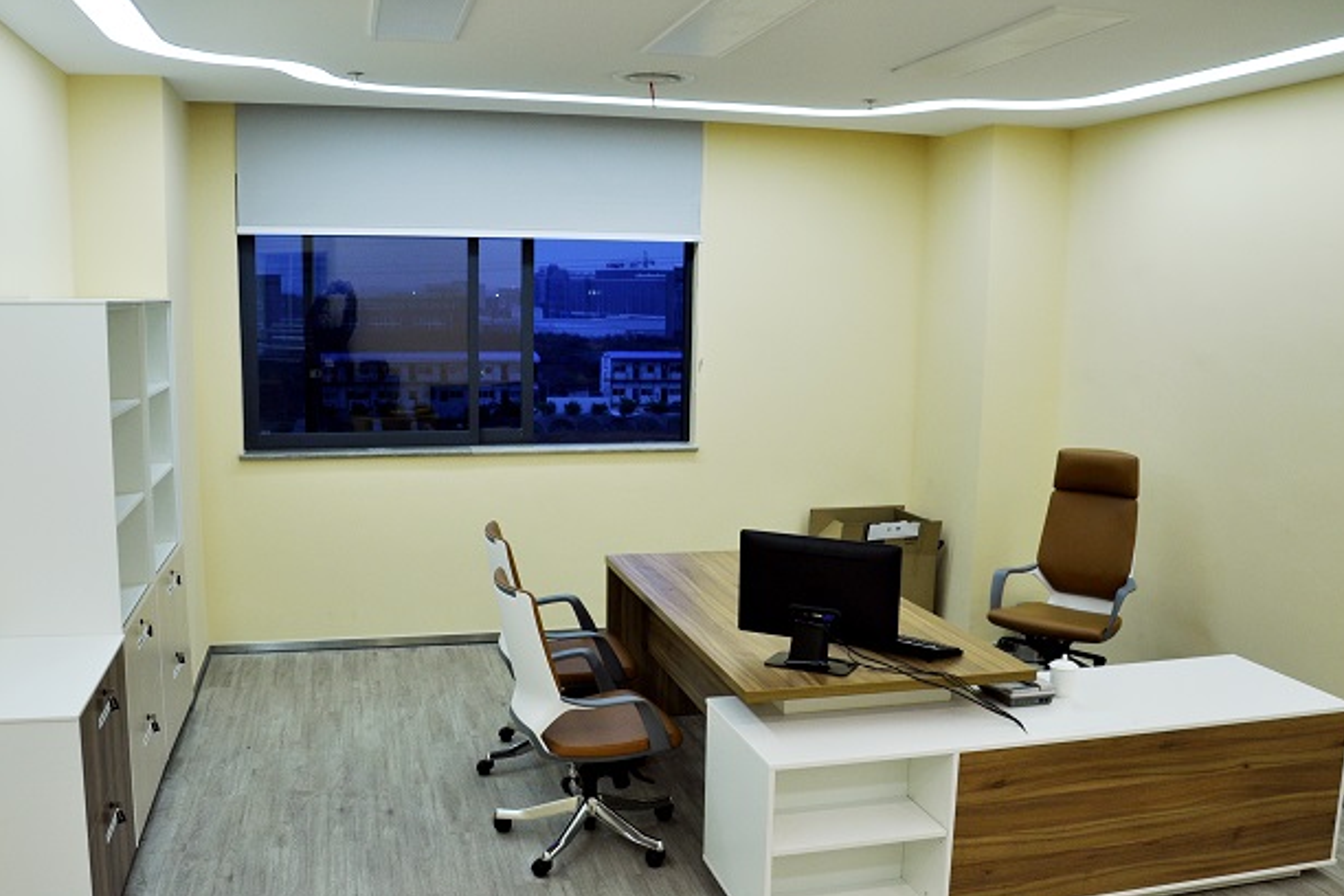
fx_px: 1195
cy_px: 503
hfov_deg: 58.7
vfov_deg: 41.0
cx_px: 654
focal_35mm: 32
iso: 400
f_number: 3.5
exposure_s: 1/45
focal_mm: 18
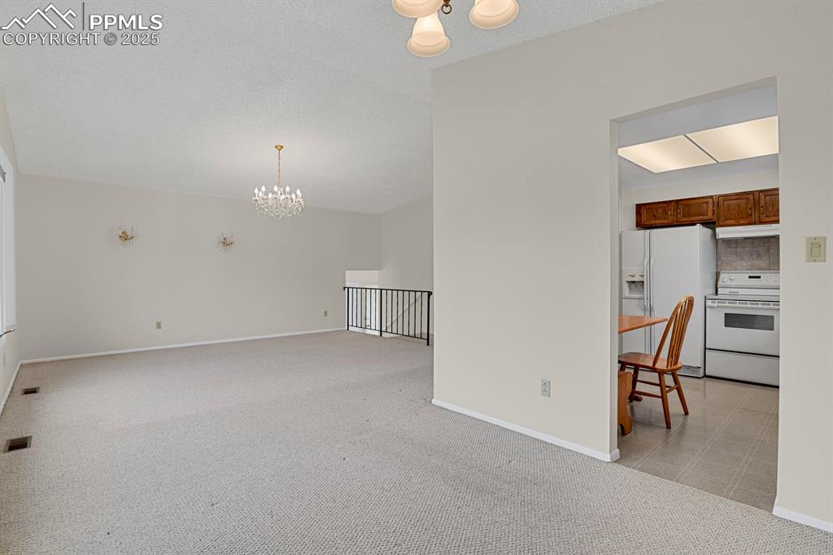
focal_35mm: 17
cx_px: 416
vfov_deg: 70.4
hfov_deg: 93.3
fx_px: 393
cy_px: 278
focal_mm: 17
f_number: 8
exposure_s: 1/20
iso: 2800
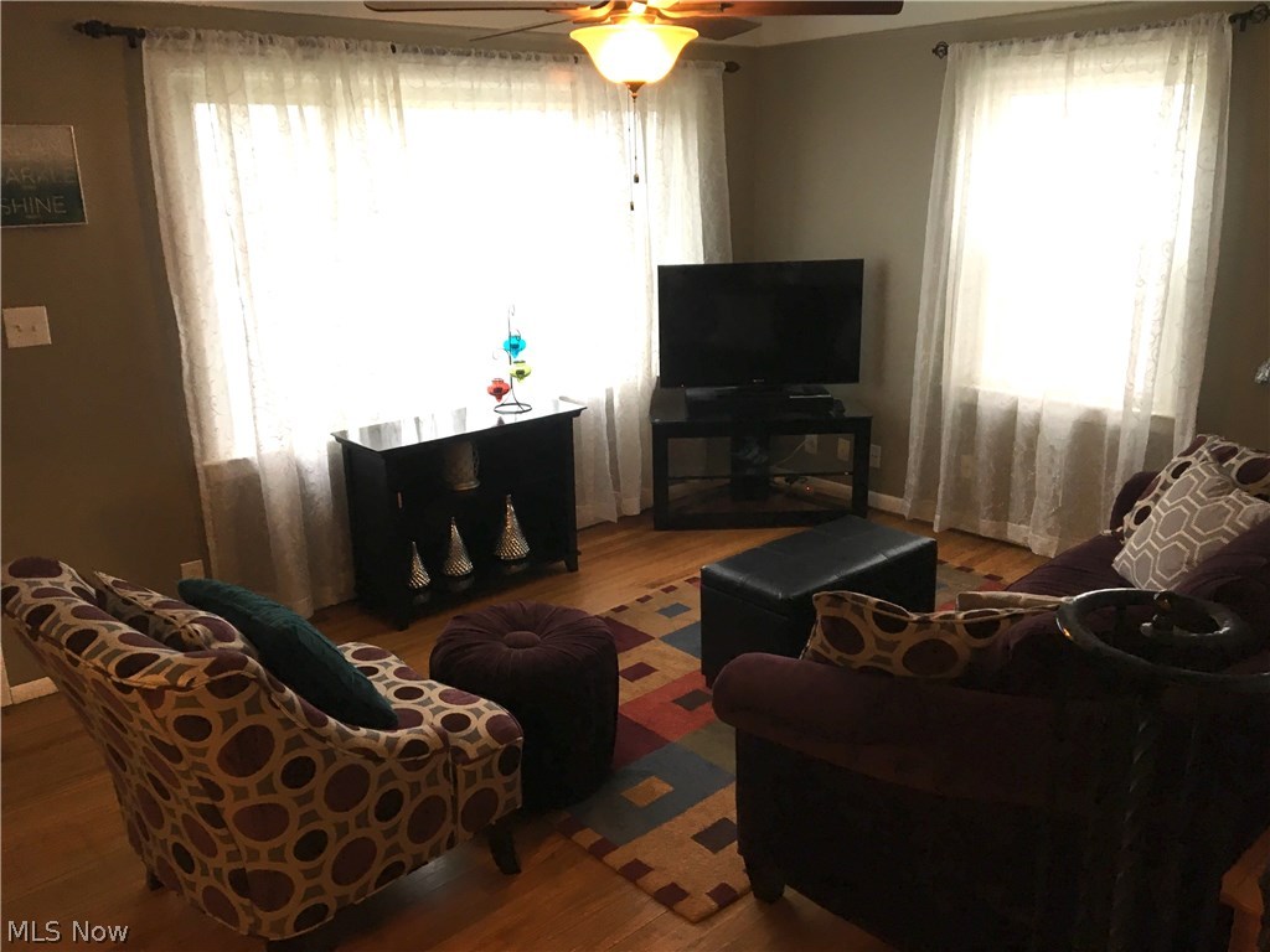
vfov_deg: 48.2
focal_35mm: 29
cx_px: 635
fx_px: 1064
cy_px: 476
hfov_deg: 61.7
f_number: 2.2
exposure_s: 1/30
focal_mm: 4.15
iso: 64
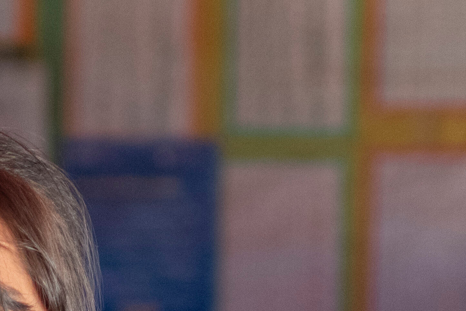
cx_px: -64
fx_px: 2588
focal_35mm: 200
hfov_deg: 10.2
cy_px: 624
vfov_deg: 6.7
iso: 1250
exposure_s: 1/250
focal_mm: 35
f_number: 2
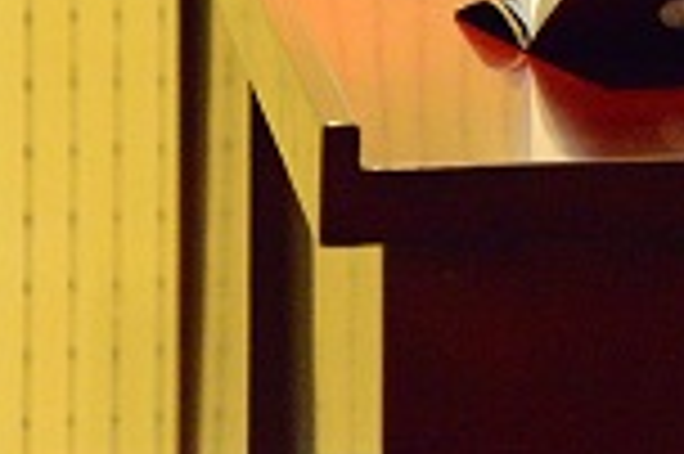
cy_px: -252
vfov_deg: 3.6
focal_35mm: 375
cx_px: 1161
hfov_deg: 5.4
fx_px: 7117
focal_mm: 95
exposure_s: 1/160
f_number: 6.3
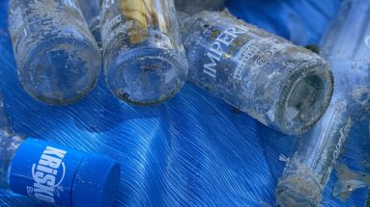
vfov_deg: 16.2
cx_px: 131
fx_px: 726
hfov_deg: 28.5
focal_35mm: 74
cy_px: 63
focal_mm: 6
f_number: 2
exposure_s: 1/410
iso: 20
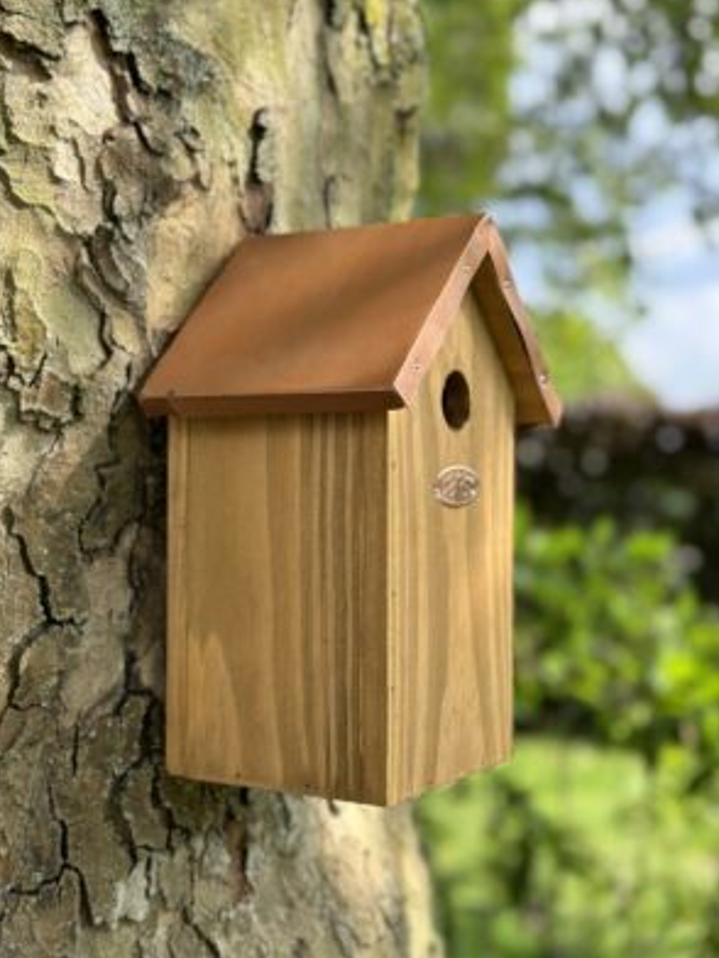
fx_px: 1357
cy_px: 472
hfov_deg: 29.7
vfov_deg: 38.9
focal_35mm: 49
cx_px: 357
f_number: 1.78
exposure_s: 1/1050
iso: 80
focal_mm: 6.86
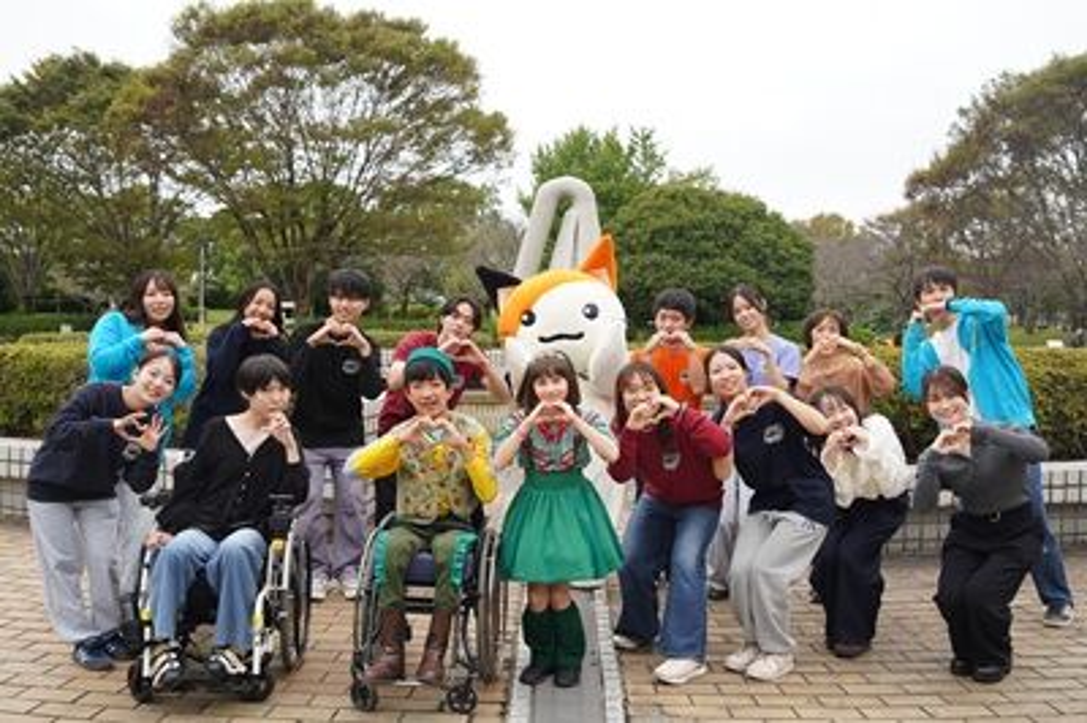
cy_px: 362
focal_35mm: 36
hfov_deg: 53.2
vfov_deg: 36.8
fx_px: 1086
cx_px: 544
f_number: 5.6
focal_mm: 36
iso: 100
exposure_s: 1/80
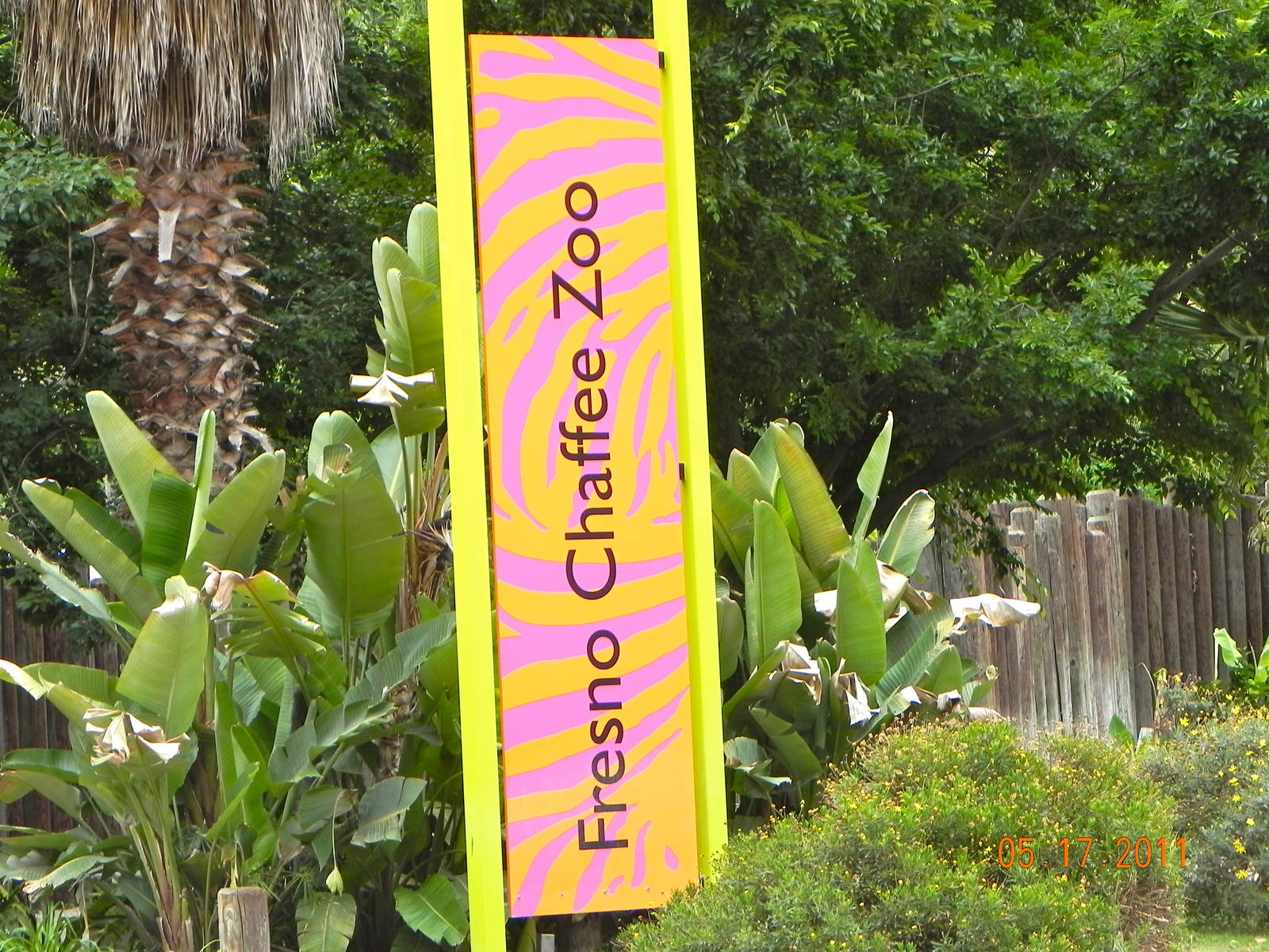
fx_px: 5939
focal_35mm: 162
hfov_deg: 12.2
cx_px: 634
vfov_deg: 9.2
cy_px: 476
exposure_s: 1/225
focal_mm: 28.8
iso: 160
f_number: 5
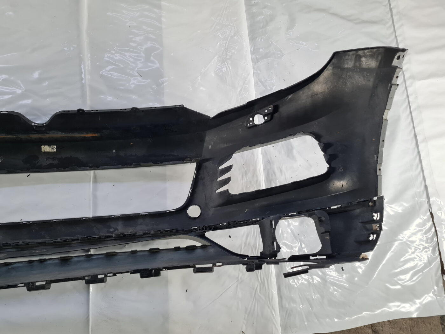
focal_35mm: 26
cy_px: 167
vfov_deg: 53.1
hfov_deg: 67.3
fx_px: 334
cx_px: 222
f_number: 1.8
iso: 200
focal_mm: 5.4
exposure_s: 1/100
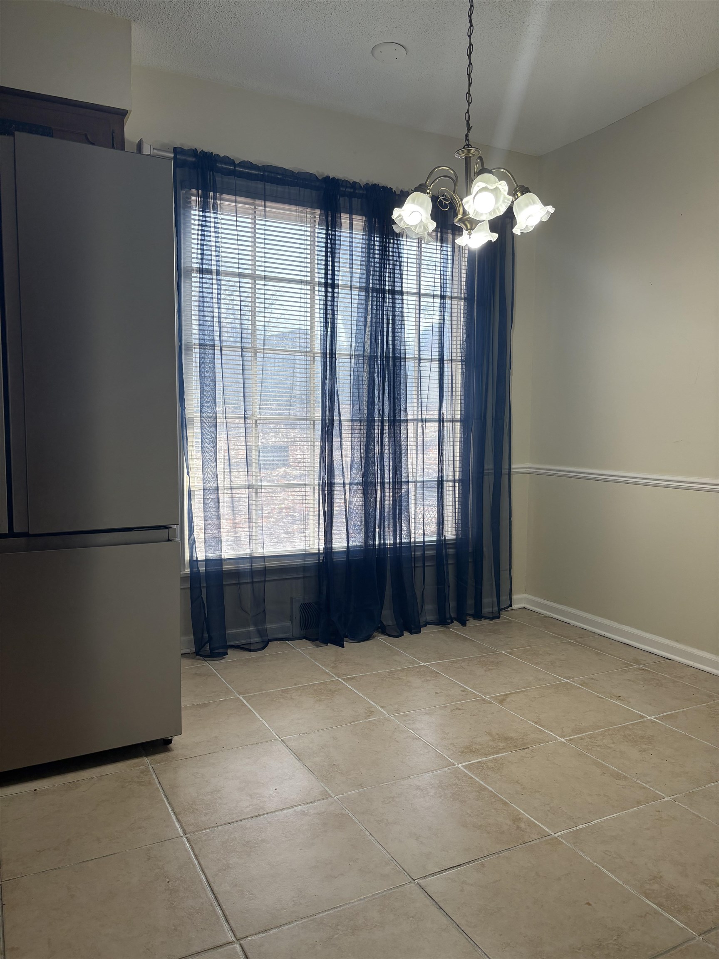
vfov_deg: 67.3
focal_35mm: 26
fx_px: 720
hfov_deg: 53.1
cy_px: 480
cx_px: 360
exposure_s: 1/240
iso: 80
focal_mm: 5.96
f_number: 1.6
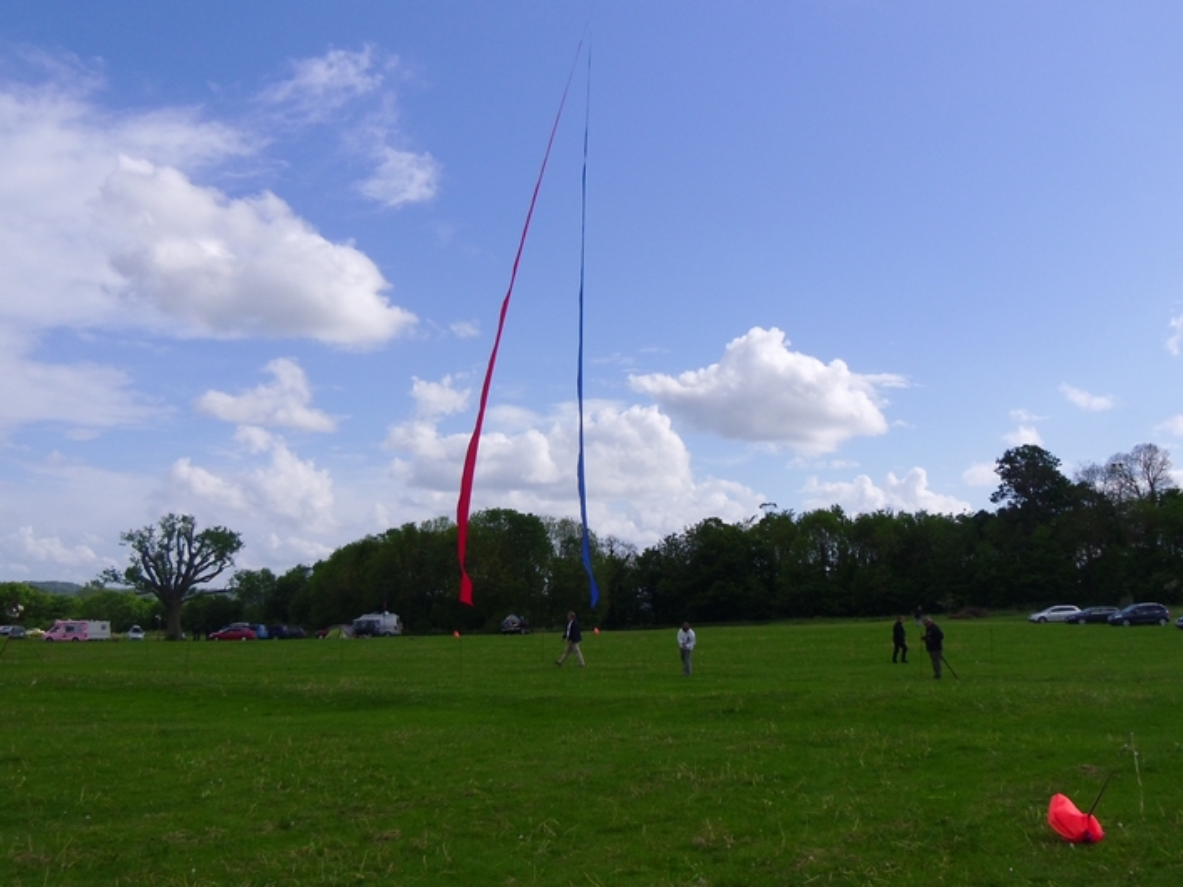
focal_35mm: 31
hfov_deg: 58.4
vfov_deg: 45.4
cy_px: 444
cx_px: 592
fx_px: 1059
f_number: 9.5
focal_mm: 5.6
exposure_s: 1/197
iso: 80
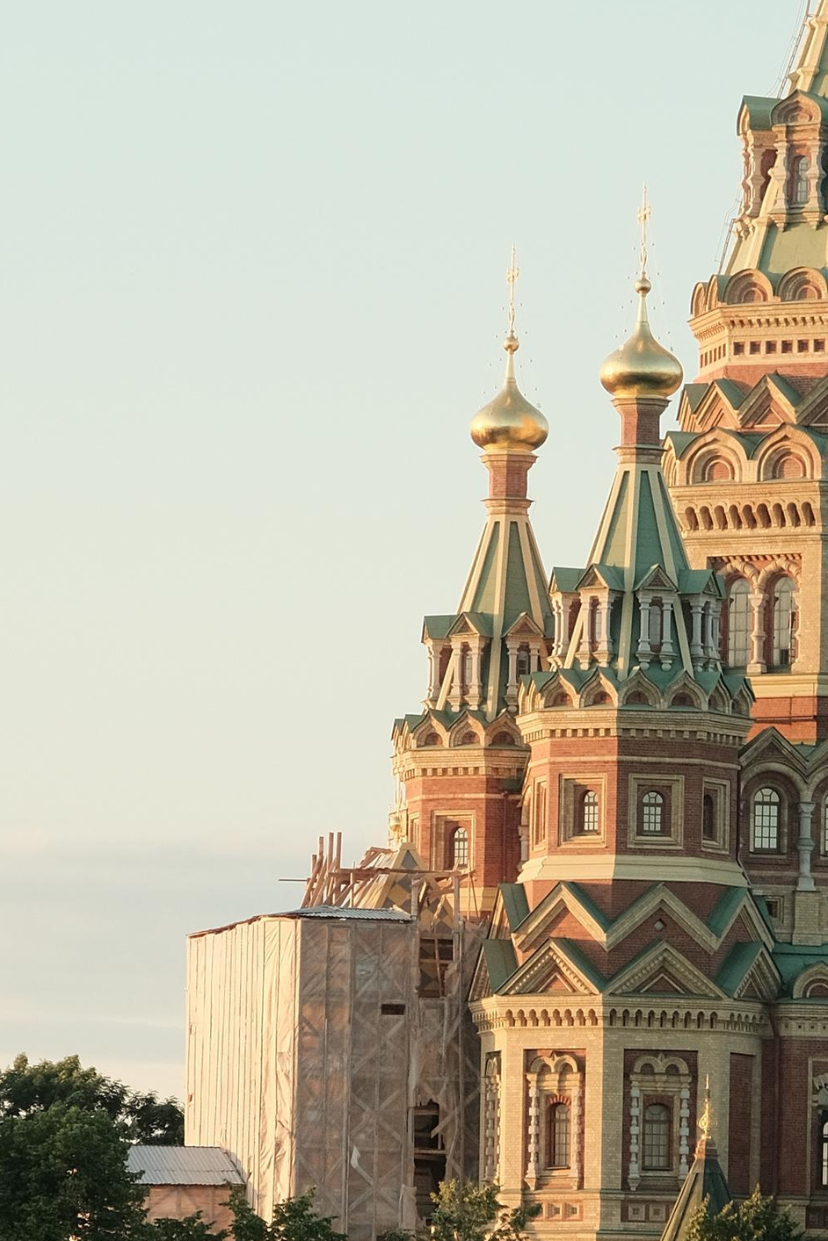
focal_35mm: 326
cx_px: 799
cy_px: 754
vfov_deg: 6.3
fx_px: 11246
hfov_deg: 4.2
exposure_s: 1/500
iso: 640
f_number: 4
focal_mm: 80
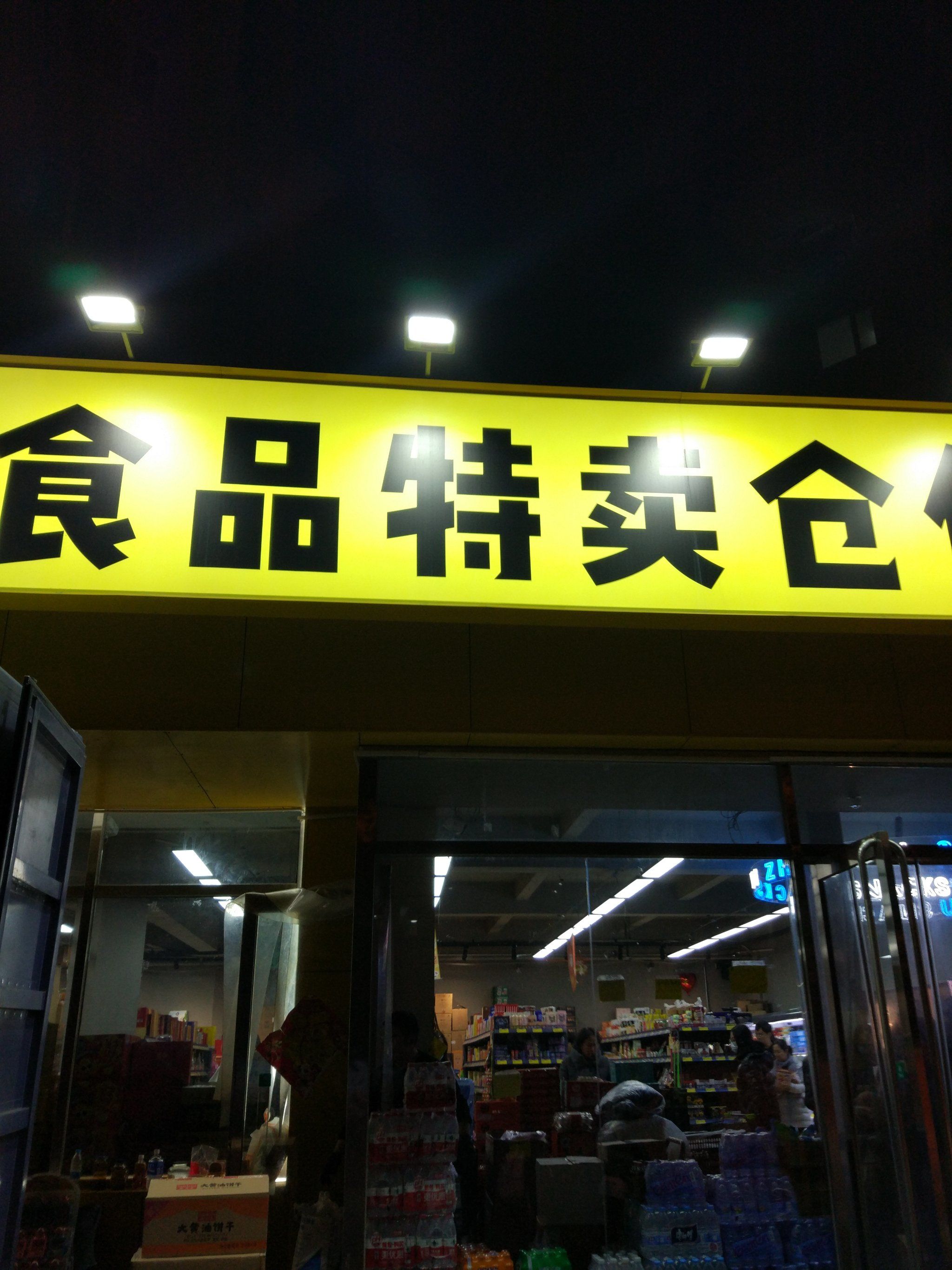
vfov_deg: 63.4
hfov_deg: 49.7
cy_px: 635
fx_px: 1027
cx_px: 476
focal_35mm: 28
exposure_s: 1/100
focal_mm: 4.26
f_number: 2
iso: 192
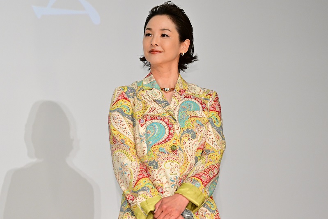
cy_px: 110
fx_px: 1230
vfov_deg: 10.2
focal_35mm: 135
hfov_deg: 15.2
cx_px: 164
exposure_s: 1/200
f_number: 6.3
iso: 2500
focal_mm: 90
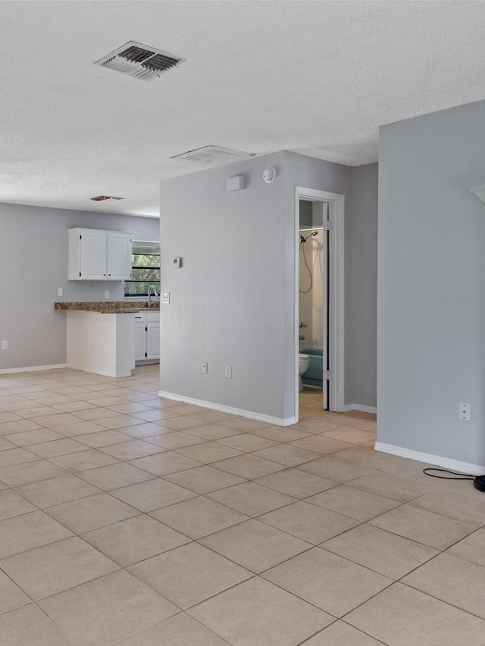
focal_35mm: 27
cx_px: 184
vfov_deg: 65.3
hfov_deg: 50.9
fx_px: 504
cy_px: 335
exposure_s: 1/3
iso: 640
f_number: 8
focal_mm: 12
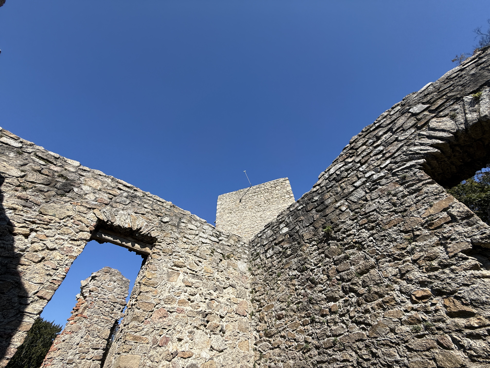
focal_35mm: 14
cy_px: 184
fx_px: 198
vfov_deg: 85.7
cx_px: 245
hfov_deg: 102.1
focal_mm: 2.22
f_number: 2.2
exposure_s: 1/1464
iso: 50
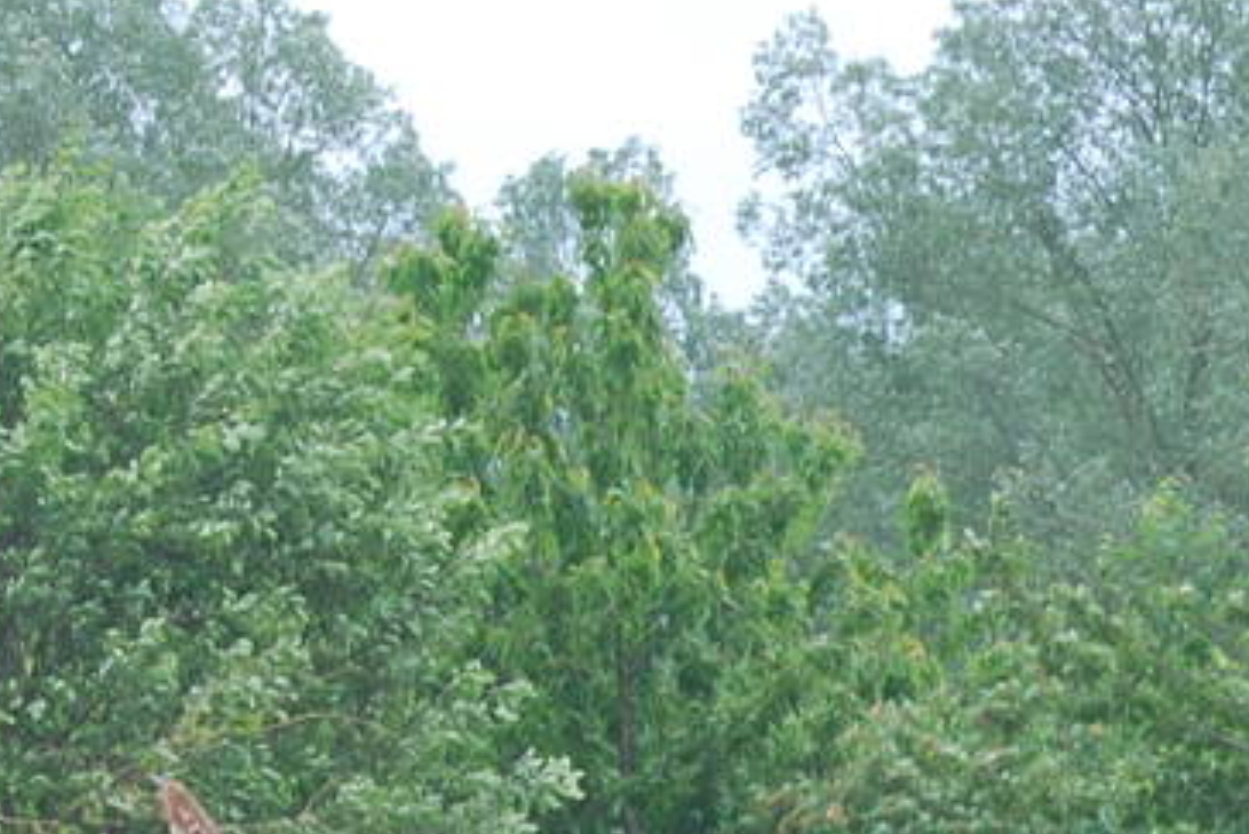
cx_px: 2694
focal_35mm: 462
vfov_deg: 3.0
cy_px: 1381
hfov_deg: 4.4
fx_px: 16034
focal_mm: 70
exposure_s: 1/125
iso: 180
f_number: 8
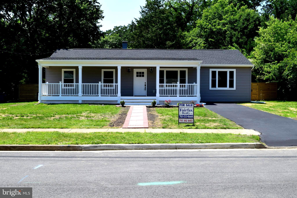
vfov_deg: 33.0
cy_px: 99
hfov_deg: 47.9
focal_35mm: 40
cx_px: 148
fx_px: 334
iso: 400
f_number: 11
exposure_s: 1/400
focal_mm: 27
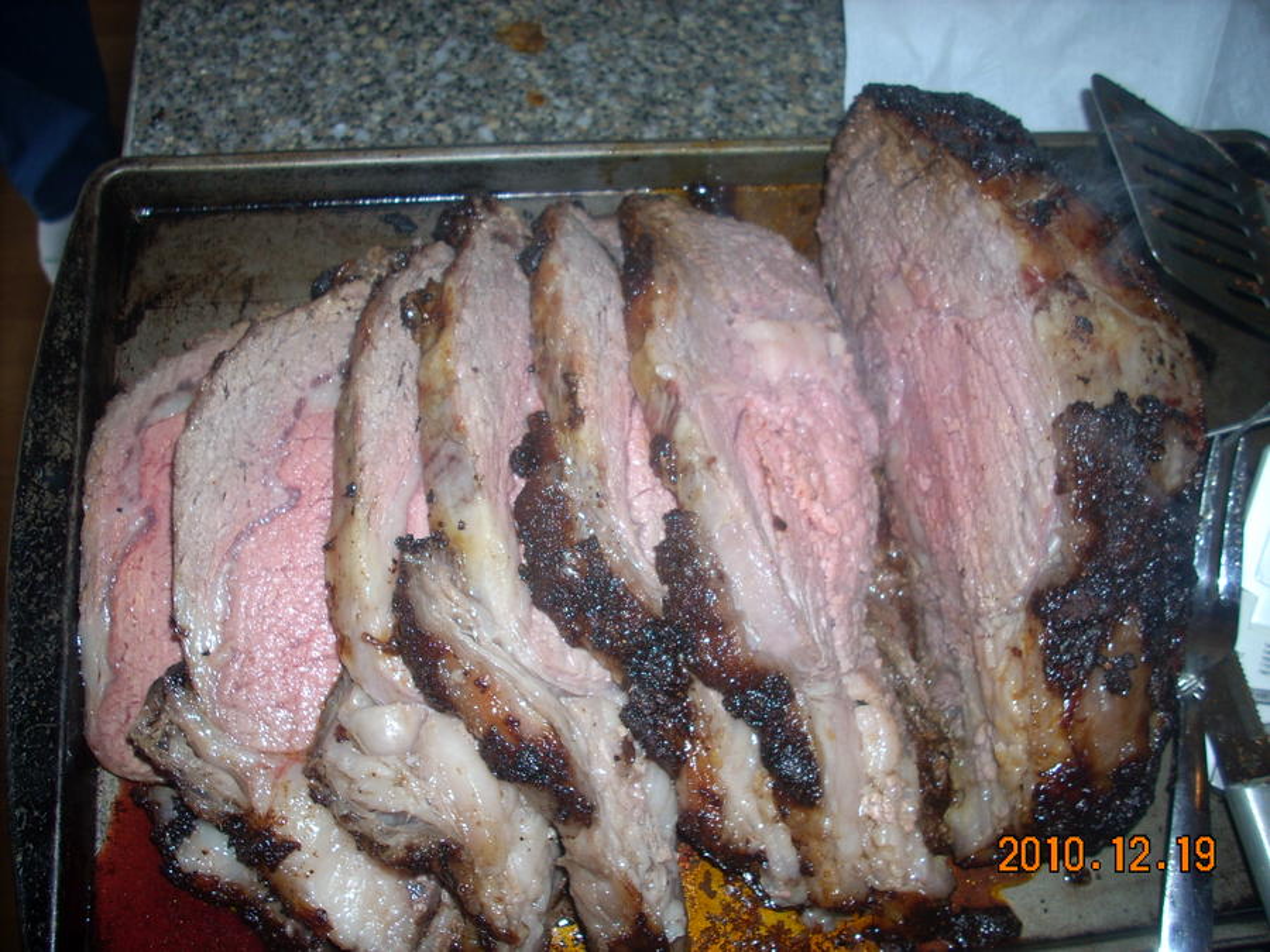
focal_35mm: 37
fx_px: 1357
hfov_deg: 50.1
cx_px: 635
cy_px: 476
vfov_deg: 38.7
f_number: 2.8
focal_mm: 6.2
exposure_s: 1/60
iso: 64
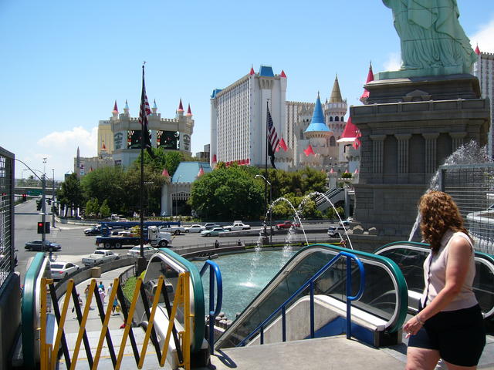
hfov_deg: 52.6
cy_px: 185
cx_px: 247
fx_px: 499
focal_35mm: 35
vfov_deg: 40.7
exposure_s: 1/125
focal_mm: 5.8
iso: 50
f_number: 8
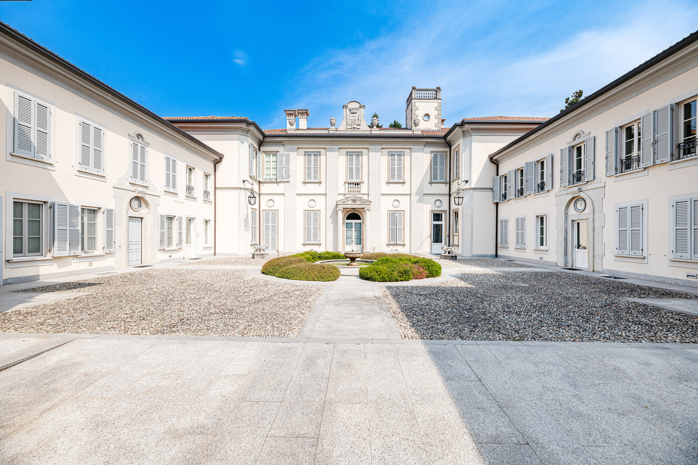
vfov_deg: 81.2
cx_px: 349
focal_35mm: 14
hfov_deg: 104.3
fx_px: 271
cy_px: 232
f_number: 9
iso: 64
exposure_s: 1/800
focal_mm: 14
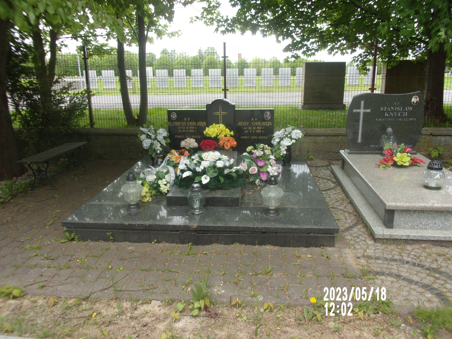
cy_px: 170
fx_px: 366
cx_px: 226
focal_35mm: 28
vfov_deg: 49.7
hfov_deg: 63.4
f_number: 3.9
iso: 80
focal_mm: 5.1
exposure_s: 1/150
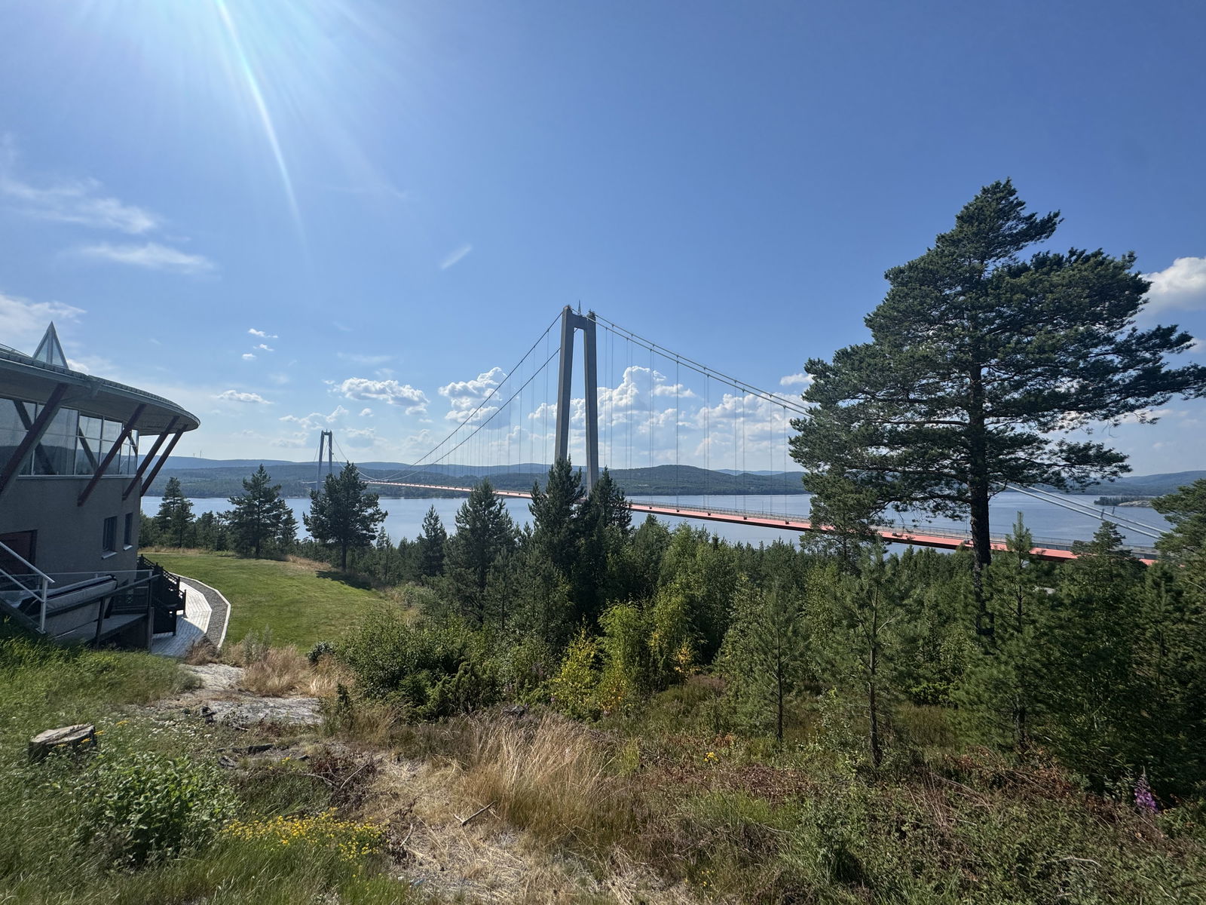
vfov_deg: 85.7
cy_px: 452
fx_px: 488
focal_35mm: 14
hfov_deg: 102.1
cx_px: 603
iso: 40
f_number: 2.2
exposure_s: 1/3906
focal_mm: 2.22
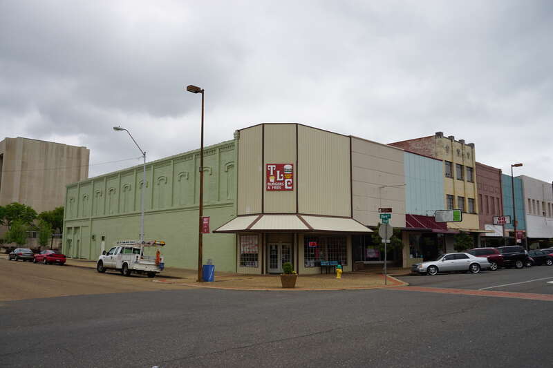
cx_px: 276
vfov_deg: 43.6
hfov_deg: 61.9
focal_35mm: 30
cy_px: 184
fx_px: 461
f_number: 9
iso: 100
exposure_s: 1/100
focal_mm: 20
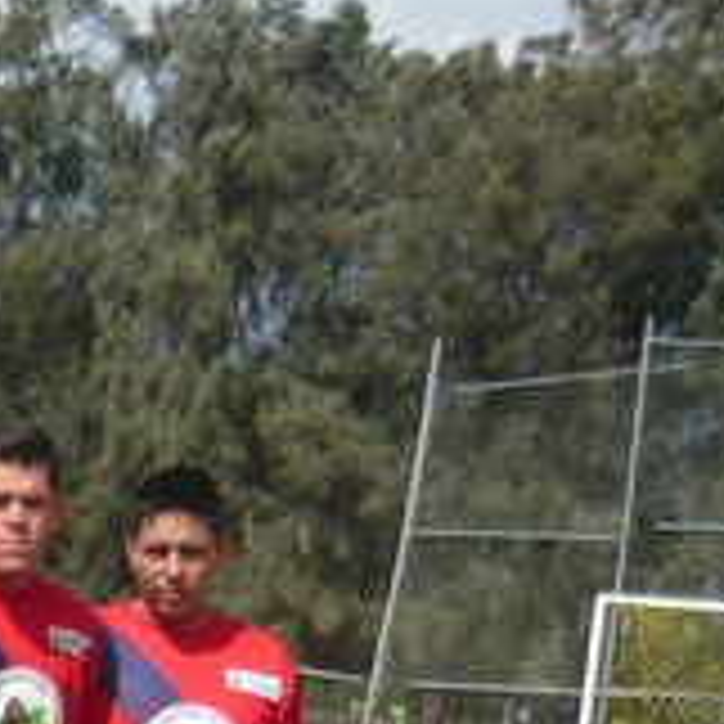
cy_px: 1057
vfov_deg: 14.1
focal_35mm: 116
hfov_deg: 13.4
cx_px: -612
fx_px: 2745
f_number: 8
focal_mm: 5.5
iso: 100
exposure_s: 1/250
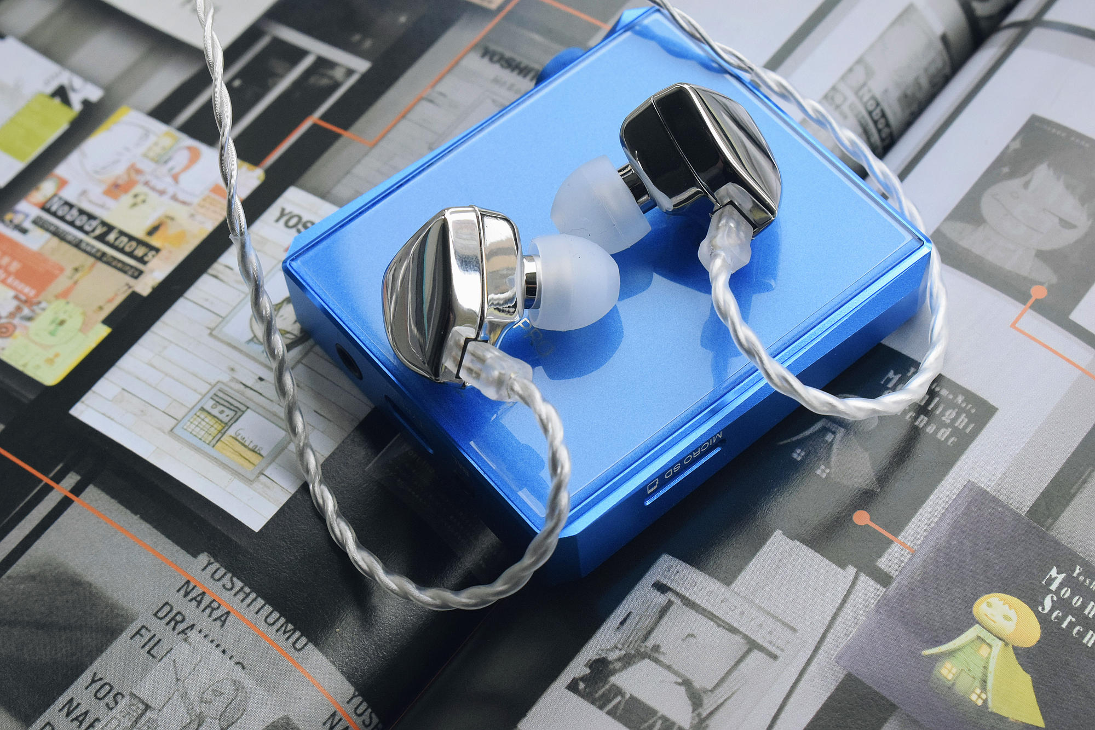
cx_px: 548
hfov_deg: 24.6
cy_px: 365
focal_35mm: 82
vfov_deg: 16.6
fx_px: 2509
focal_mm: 55
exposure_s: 1/640
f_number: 13
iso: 3200
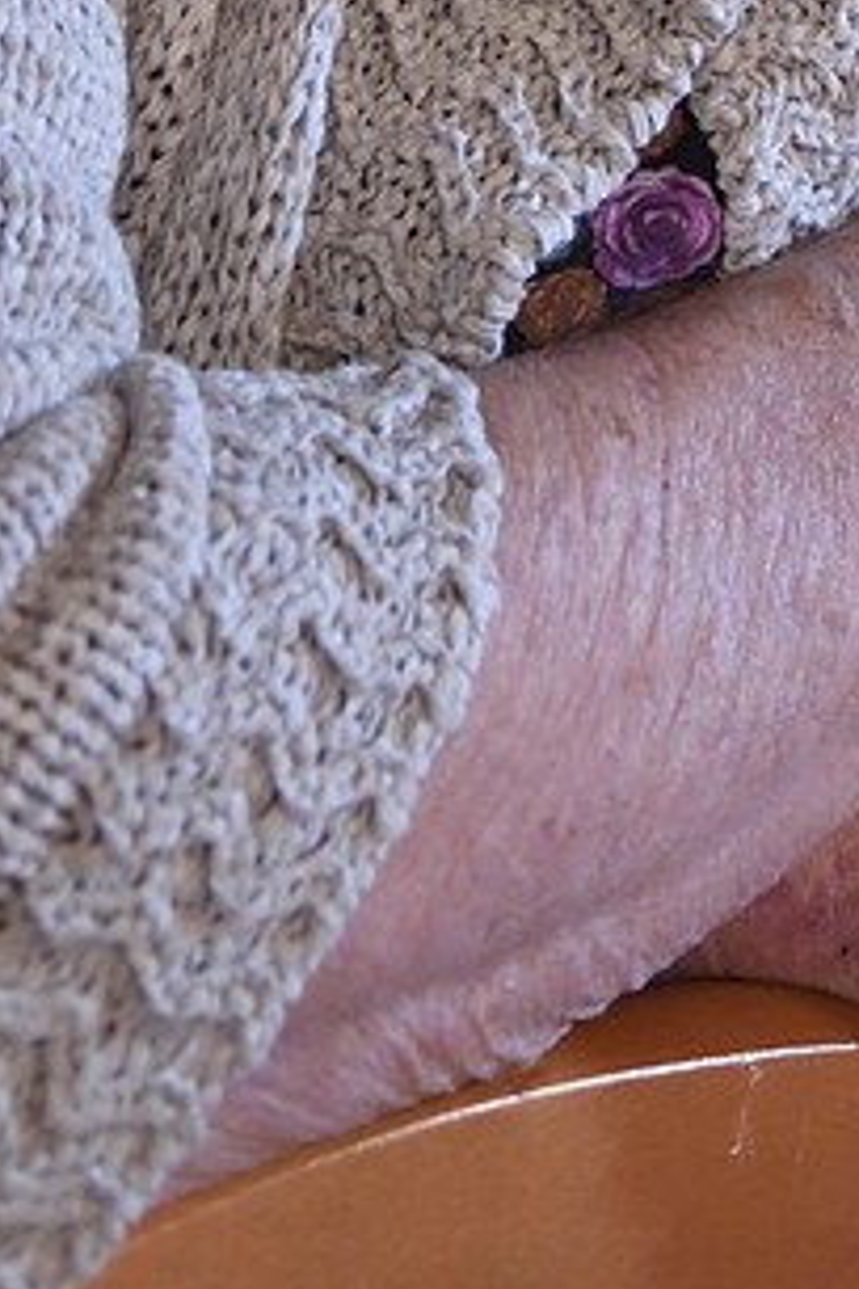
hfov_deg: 8.3
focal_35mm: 162
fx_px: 5798
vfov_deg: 11.0
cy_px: -1664
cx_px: 1284
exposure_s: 1/13
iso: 1600
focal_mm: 31
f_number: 3.2
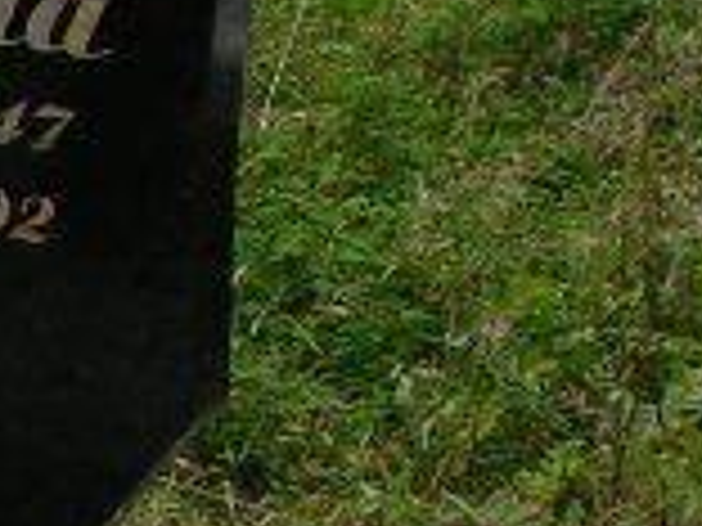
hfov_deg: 8.0
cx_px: -904
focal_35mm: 230
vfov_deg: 6.3
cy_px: 1007
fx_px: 4664
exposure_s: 1/183
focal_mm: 8.9
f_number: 5
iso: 50
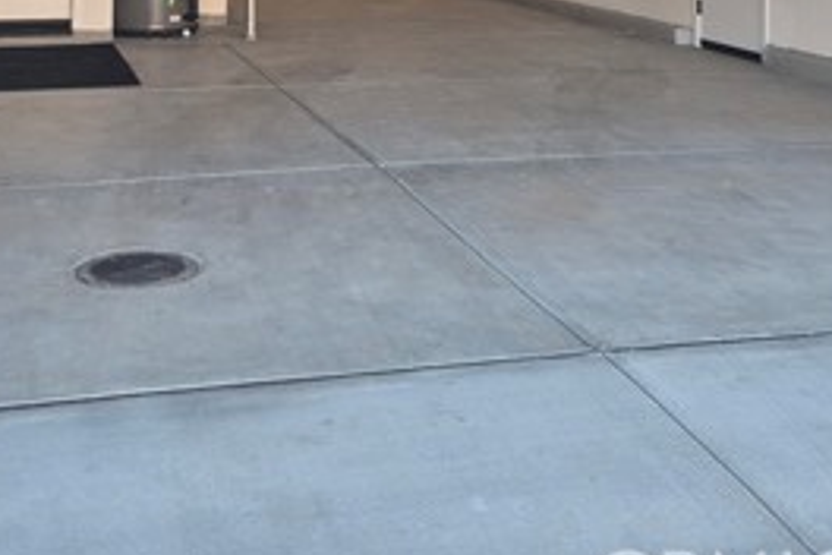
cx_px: 413
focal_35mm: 58
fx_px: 1340
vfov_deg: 21.5
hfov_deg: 34.5
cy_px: -132
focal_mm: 5.4
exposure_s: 1/180
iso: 40
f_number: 1.8
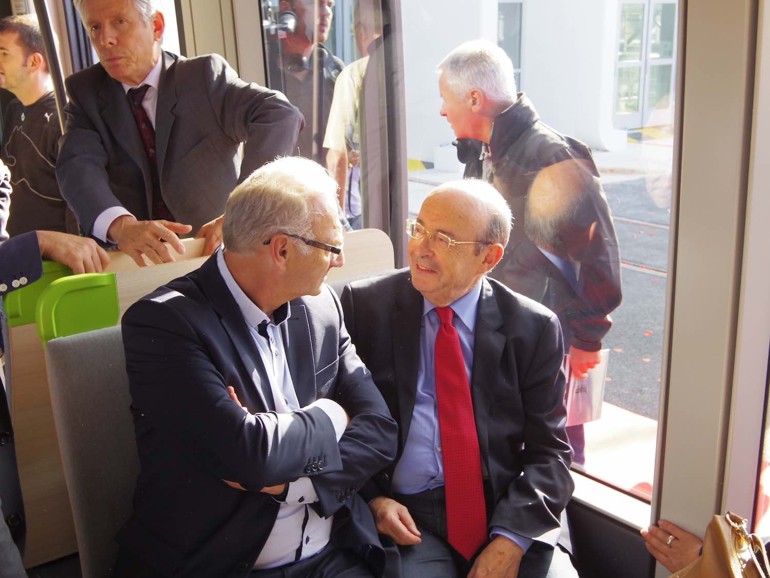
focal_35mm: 47
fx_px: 1045
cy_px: 289
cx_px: 385
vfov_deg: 30.9
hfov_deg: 40.4
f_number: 2.8
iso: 250
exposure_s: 1/125
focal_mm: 8.5
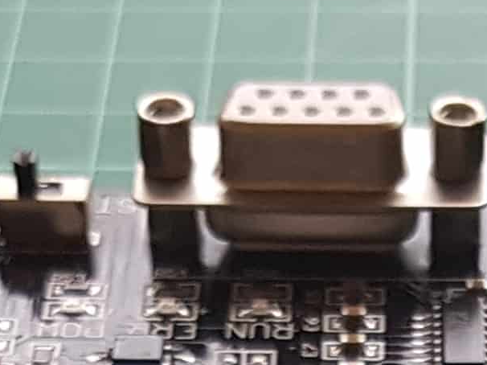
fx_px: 2433
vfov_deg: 7.4
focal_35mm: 173
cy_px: 1138
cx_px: 446
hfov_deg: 11.4
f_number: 1.7
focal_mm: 4.2
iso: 100
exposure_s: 1/60
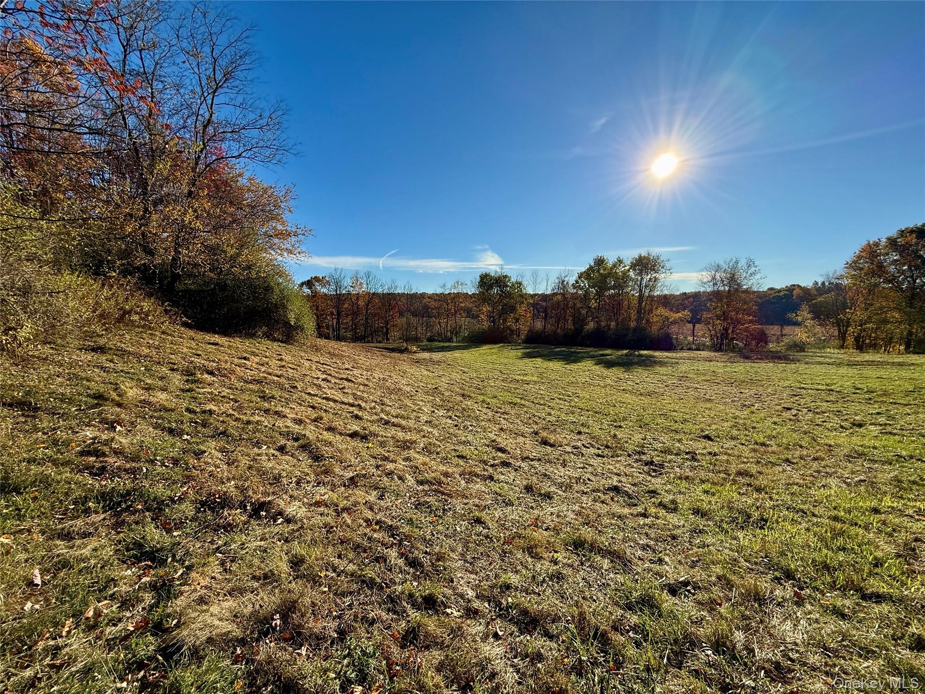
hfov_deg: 102.1
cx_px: 462
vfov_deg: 85.7
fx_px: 374
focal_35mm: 14
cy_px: 347
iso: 64
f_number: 2.2
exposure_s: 1/2024
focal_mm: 2.22
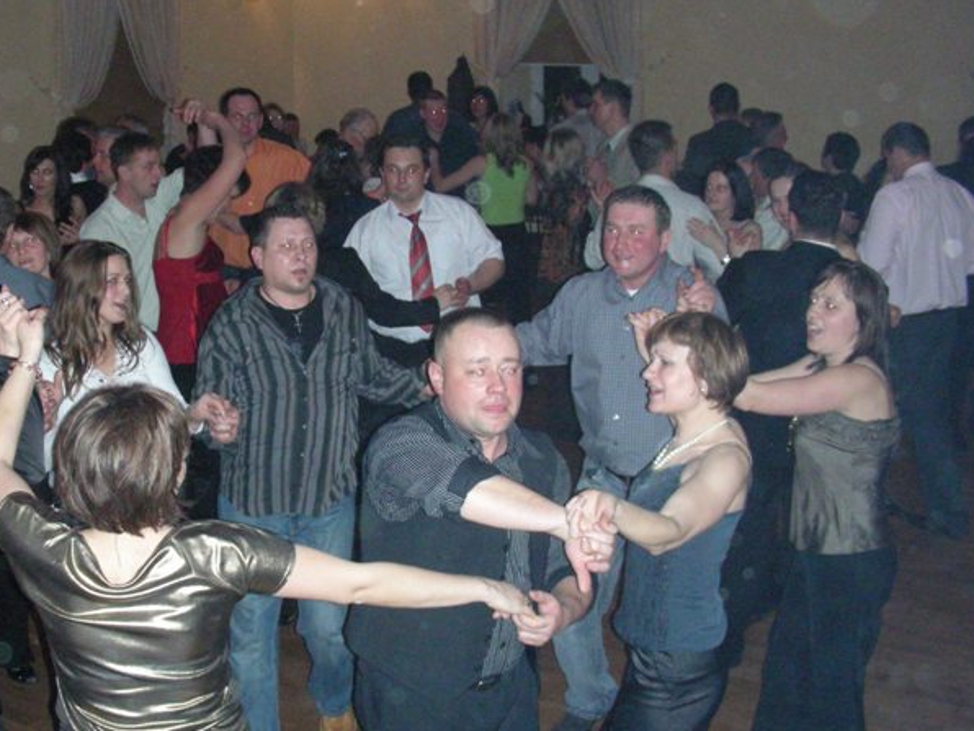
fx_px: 1435
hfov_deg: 37.2
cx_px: 342
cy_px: 384
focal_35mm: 51
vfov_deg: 28.6
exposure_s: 1/60
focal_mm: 6.3
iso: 454
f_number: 3.5
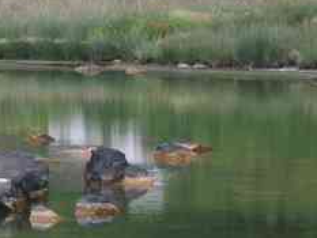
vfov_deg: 4.4
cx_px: -305
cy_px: 45
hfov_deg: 5.7
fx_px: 3116
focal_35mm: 340
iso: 400
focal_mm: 55
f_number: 9
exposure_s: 1/100
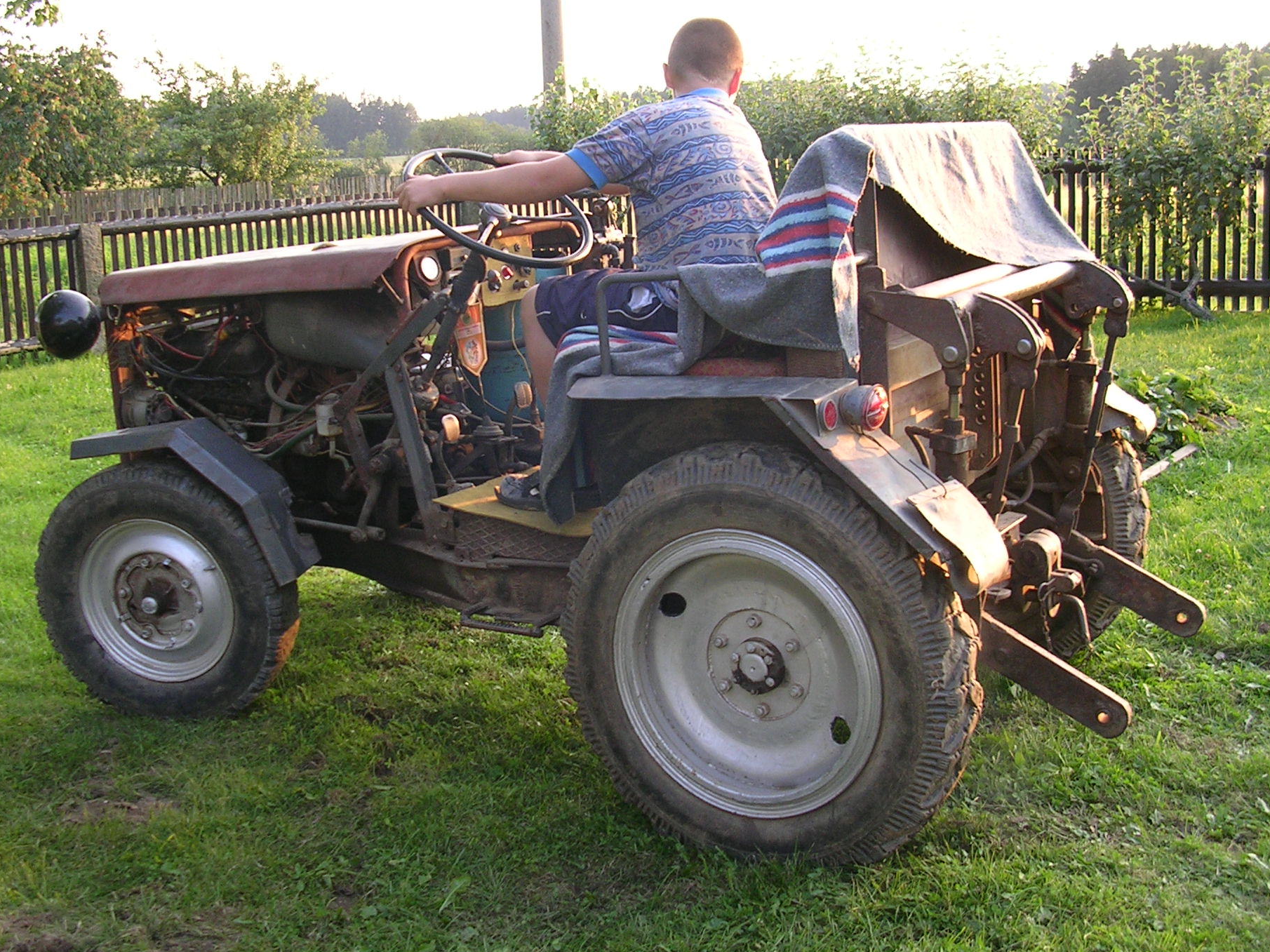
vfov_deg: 33.6
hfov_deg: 43.8
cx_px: 605
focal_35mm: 43
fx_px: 1577
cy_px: 431
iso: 50
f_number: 2.8
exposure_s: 1/48.9
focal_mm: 5.8
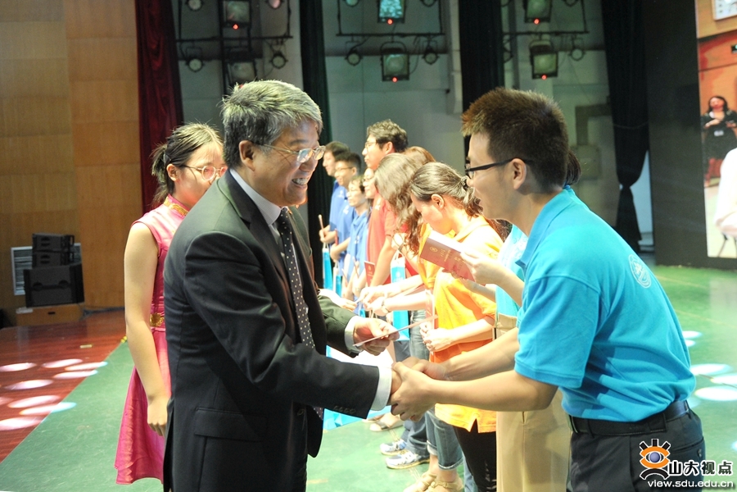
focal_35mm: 29
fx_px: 594
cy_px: 246
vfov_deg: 45.0
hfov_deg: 63.7
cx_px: 368
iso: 1800
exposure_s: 1/160
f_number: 2.8
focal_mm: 29
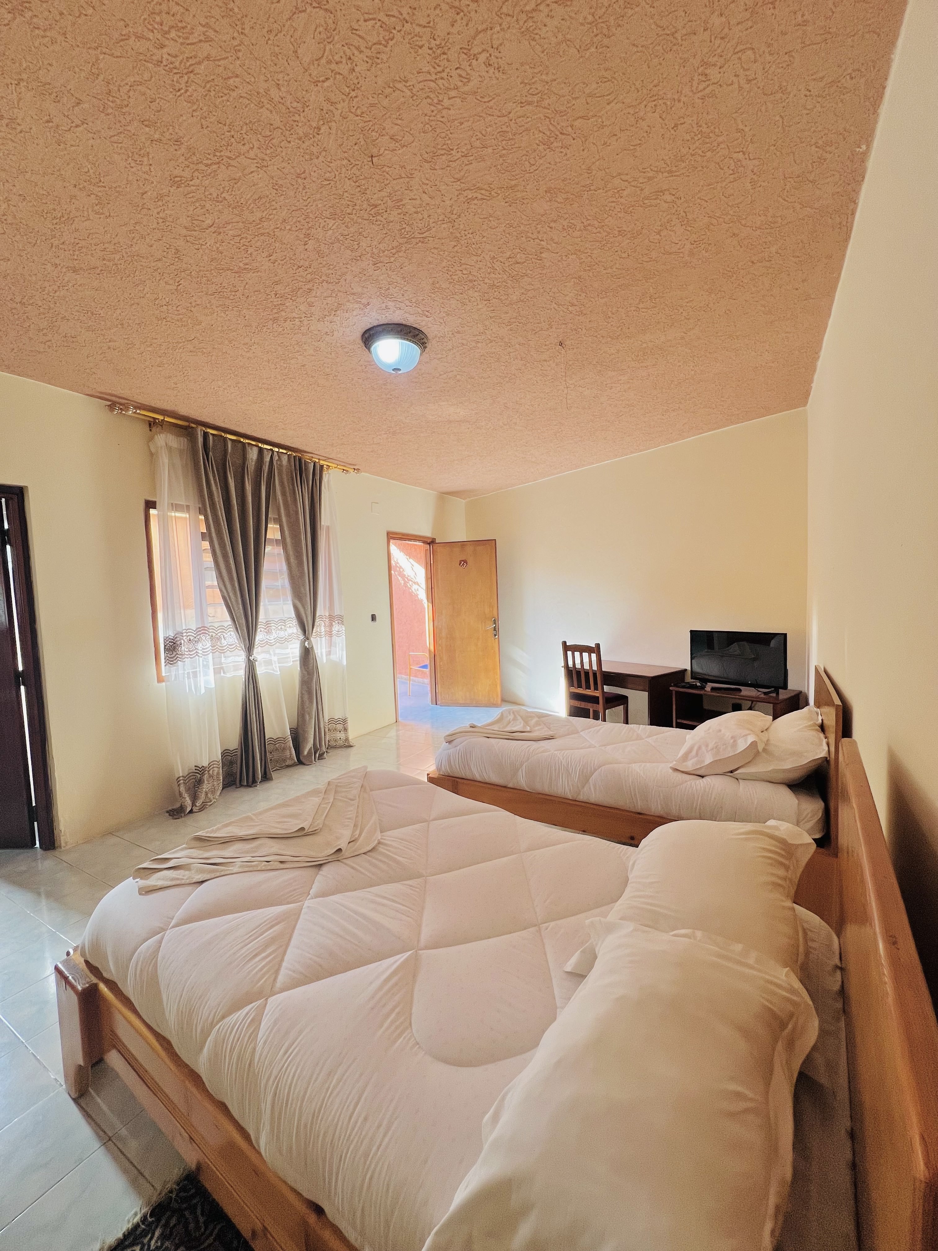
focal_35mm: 13
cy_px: 626
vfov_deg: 106.2
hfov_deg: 89.9
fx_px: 470
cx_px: 469
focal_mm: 1.57
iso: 80
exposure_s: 1/99
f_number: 1.8
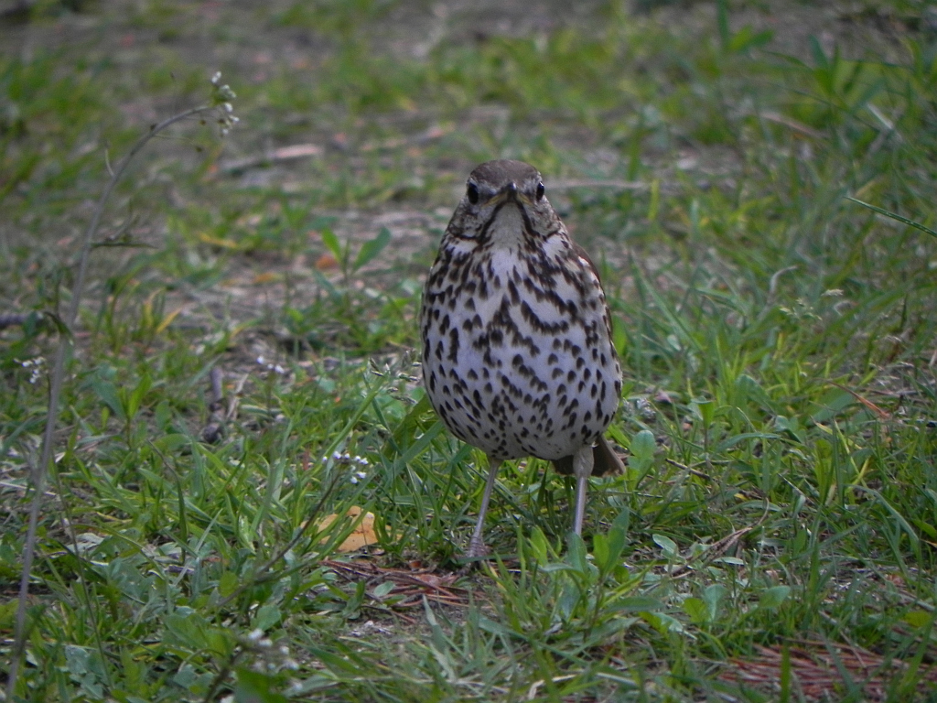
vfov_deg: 2.2
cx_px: 468
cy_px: 352
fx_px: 18352
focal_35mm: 678
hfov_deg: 2.9
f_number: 5
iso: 160
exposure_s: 1/84.3
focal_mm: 120
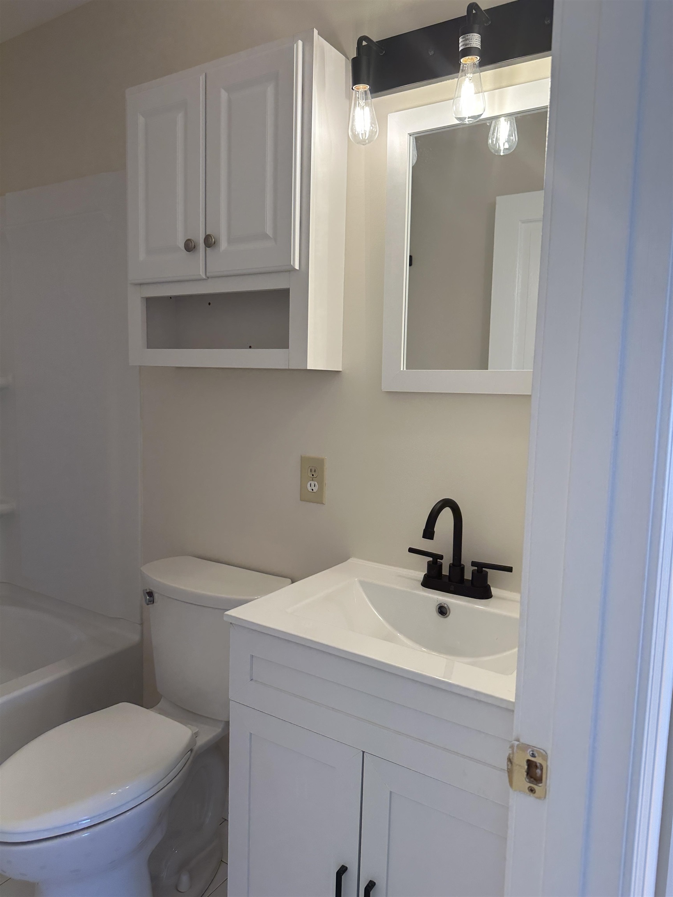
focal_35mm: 24
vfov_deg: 71.6
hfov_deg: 56.8
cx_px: 336
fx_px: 622
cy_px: 448
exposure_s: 1/149
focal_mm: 6.86
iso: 80
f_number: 1.78
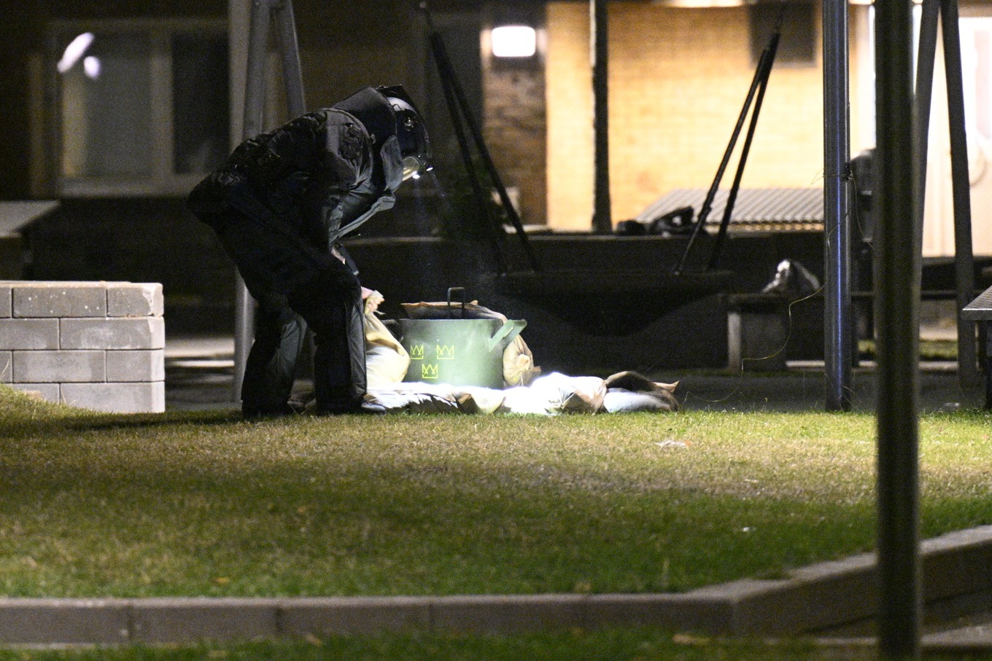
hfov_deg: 7.4
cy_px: 330
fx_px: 7716
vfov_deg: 4.9
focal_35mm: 280
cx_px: 496
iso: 12800
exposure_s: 1/50
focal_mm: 280
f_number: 4
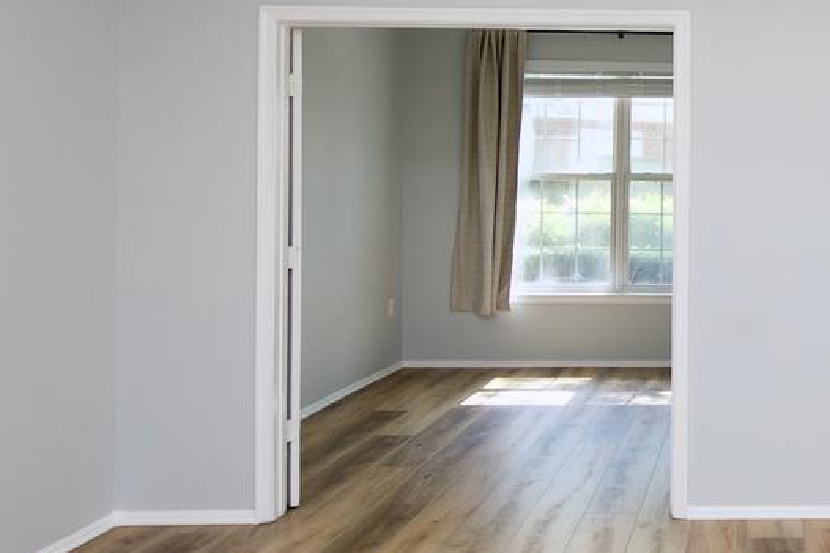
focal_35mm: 41
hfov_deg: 42.7
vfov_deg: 32.1
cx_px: 773
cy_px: 145
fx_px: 945
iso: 320
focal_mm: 10
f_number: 7.1
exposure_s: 1/30
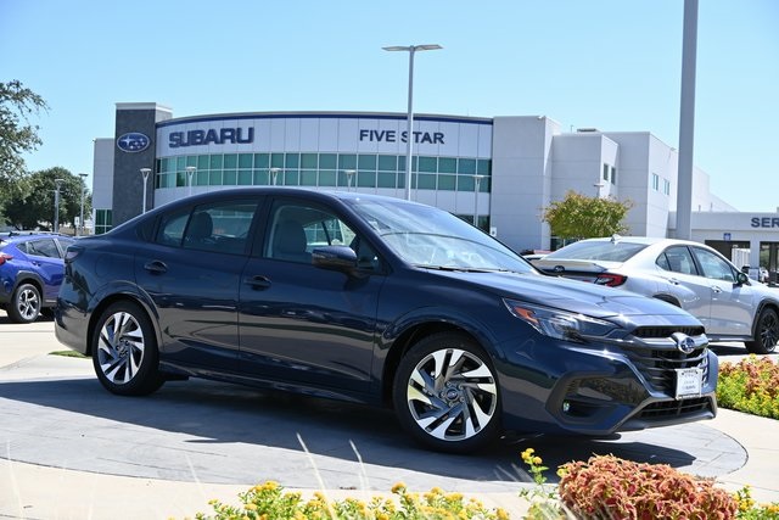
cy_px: 260
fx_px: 1104
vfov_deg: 26.5
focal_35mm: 51
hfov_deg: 38.9
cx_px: 390
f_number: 5
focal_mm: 34
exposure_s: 1/1250
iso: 250
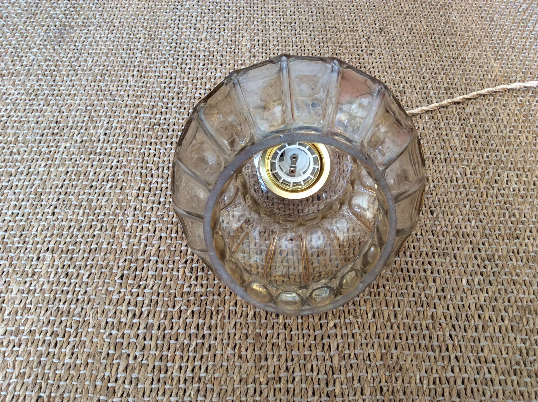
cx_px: 269
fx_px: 497
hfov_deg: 56.9
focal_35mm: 32
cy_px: 201
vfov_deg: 44.1
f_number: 2.4
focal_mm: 3.3
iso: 50
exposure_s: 1/24
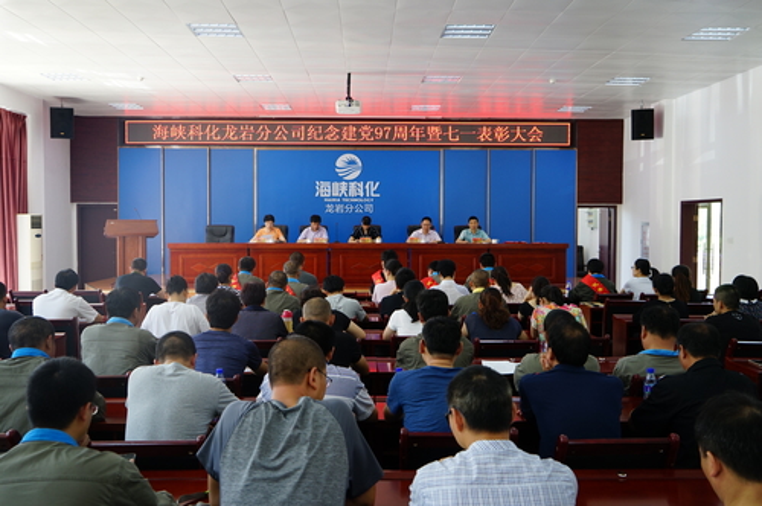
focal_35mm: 33
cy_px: 253
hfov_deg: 57.3
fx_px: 698
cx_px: 381
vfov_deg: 39.9
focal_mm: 33
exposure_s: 1/50
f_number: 4.5
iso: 640
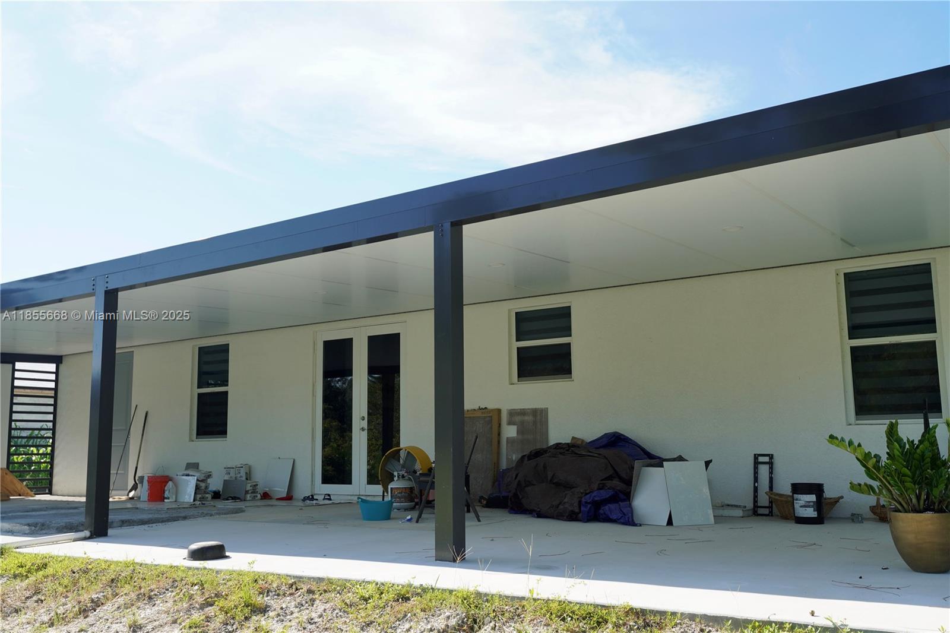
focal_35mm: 36
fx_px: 950
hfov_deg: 53.1
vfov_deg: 36.9
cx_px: 475
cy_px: 316
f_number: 5.6
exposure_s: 1/250
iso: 100
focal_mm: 24
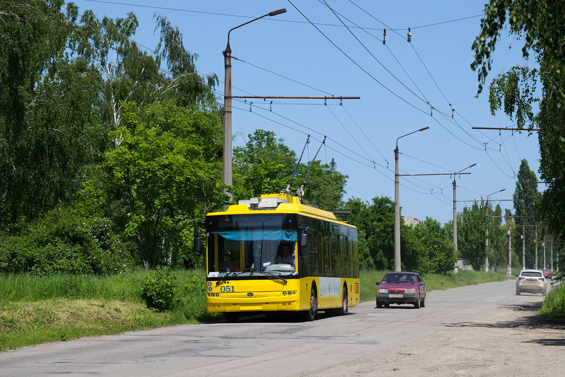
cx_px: 282
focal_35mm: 94
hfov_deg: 21.7
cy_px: 188
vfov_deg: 14.6
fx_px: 1475
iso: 200
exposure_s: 1/800
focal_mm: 62.4
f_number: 5.6
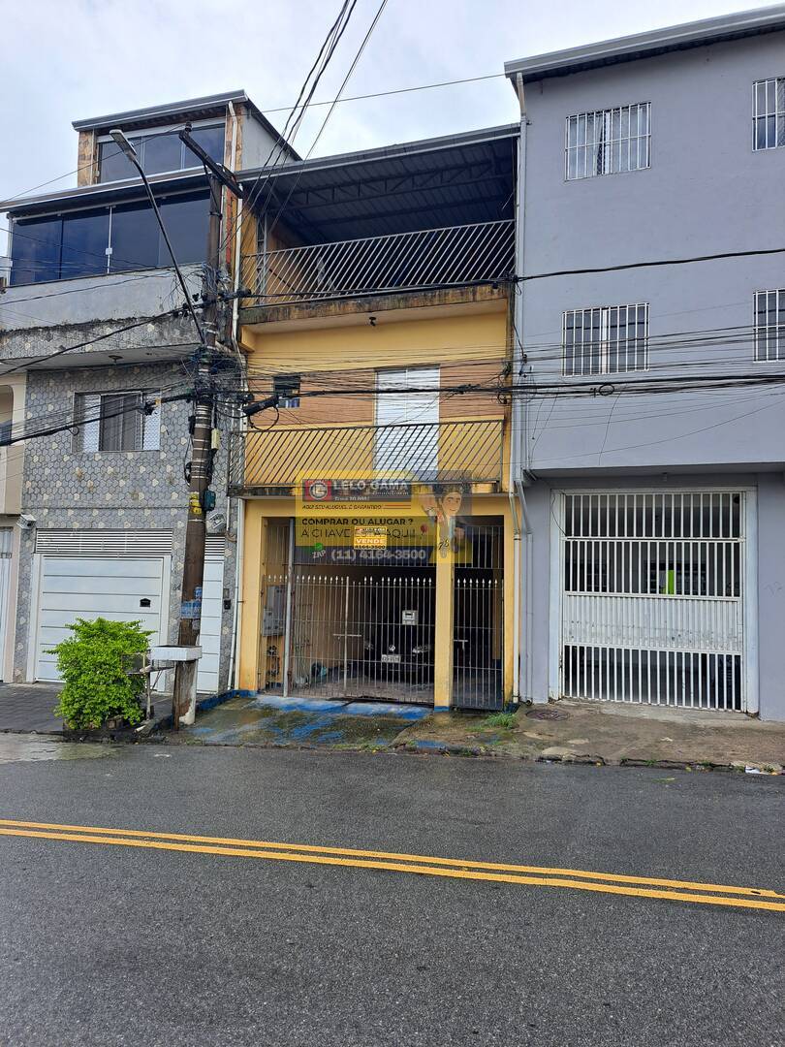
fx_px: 726
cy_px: 524
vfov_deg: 71.6
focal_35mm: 24
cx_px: 392
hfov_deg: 56.8
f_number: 1.8
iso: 50
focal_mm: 5.23
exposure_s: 1/903
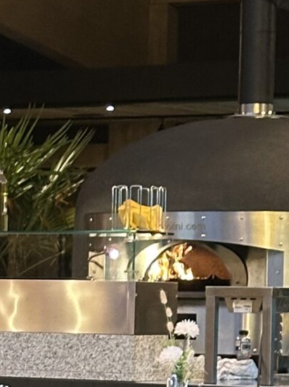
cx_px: -53
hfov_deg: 6.6
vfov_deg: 8.7
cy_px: 467
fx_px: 2496
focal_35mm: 224
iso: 400
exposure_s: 1/33
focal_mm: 6.86
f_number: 1.78
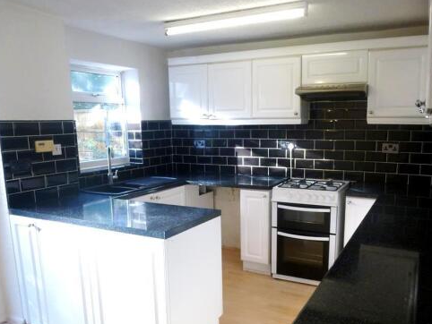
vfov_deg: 48.1
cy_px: 187
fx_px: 362
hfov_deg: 61.2
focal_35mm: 29
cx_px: 253
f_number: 3.3
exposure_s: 1/60
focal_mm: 4.3
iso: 320
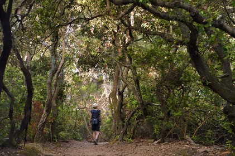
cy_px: 78
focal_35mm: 70
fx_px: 457
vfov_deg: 19.4
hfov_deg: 28.9
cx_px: 118
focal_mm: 70
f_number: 5.6
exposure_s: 1/40
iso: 200
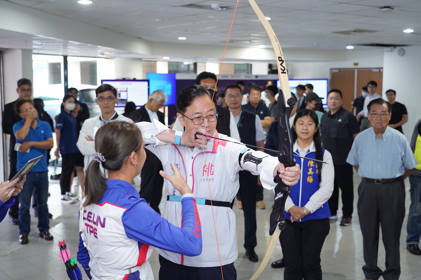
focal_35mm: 45
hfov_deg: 43.6
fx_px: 526
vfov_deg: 29.9
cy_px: 140
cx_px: 210
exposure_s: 1/160
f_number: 4
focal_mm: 45
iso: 2500
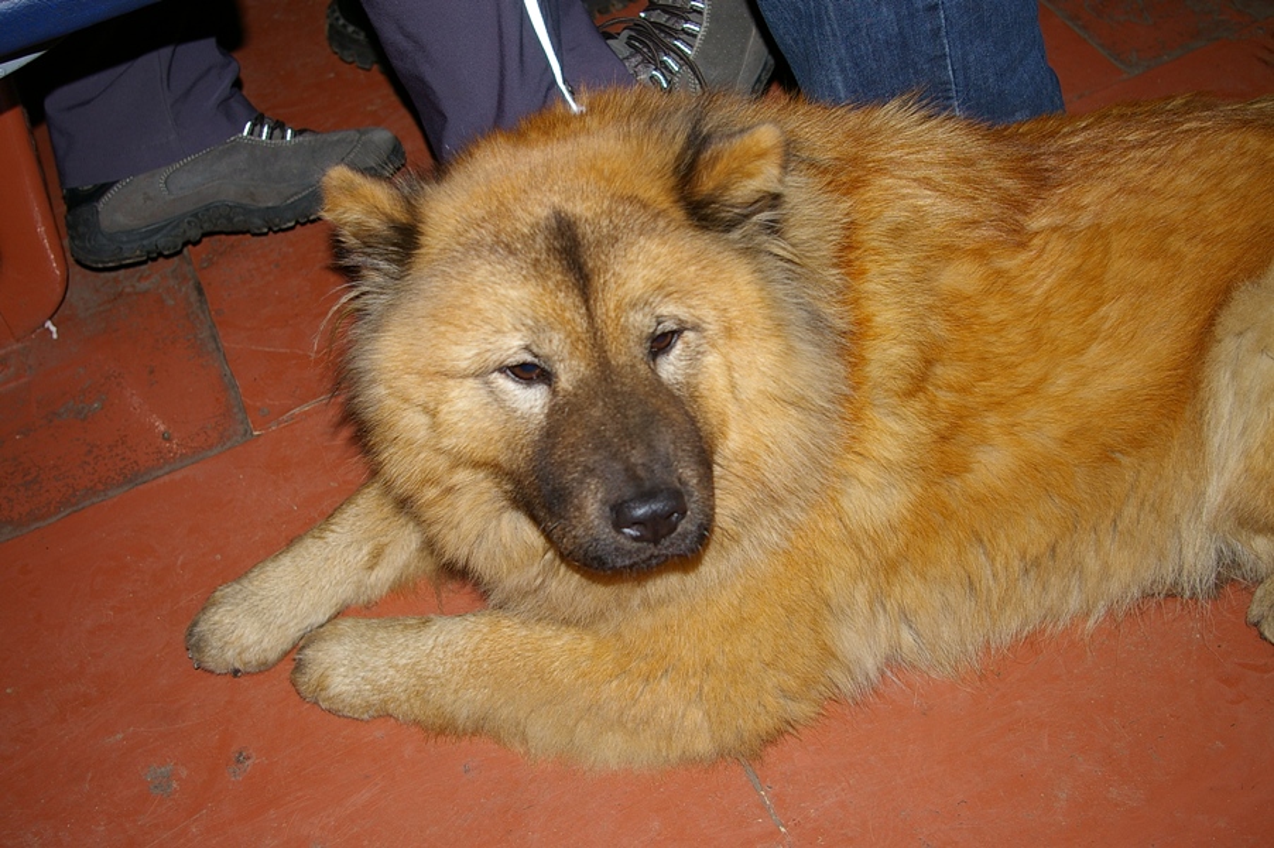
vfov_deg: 31.8
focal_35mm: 42
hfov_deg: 46.4
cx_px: 637
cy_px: 424
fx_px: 1485
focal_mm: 28
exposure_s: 1/45
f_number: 4
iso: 200
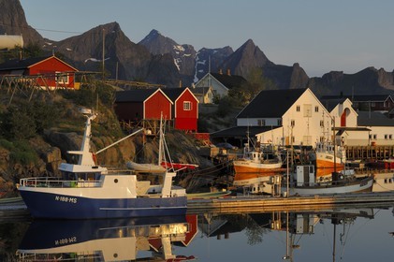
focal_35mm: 75
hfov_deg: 27.0
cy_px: 131
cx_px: 197
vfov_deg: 18.2
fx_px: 820
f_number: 11
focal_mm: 50
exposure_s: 1/60
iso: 100
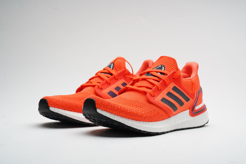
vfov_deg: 19.5
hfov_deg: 28.8
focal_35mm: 70
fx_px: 478
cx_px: 123
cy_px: 82
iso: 100
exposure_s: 1/160
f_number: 13
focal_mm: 70
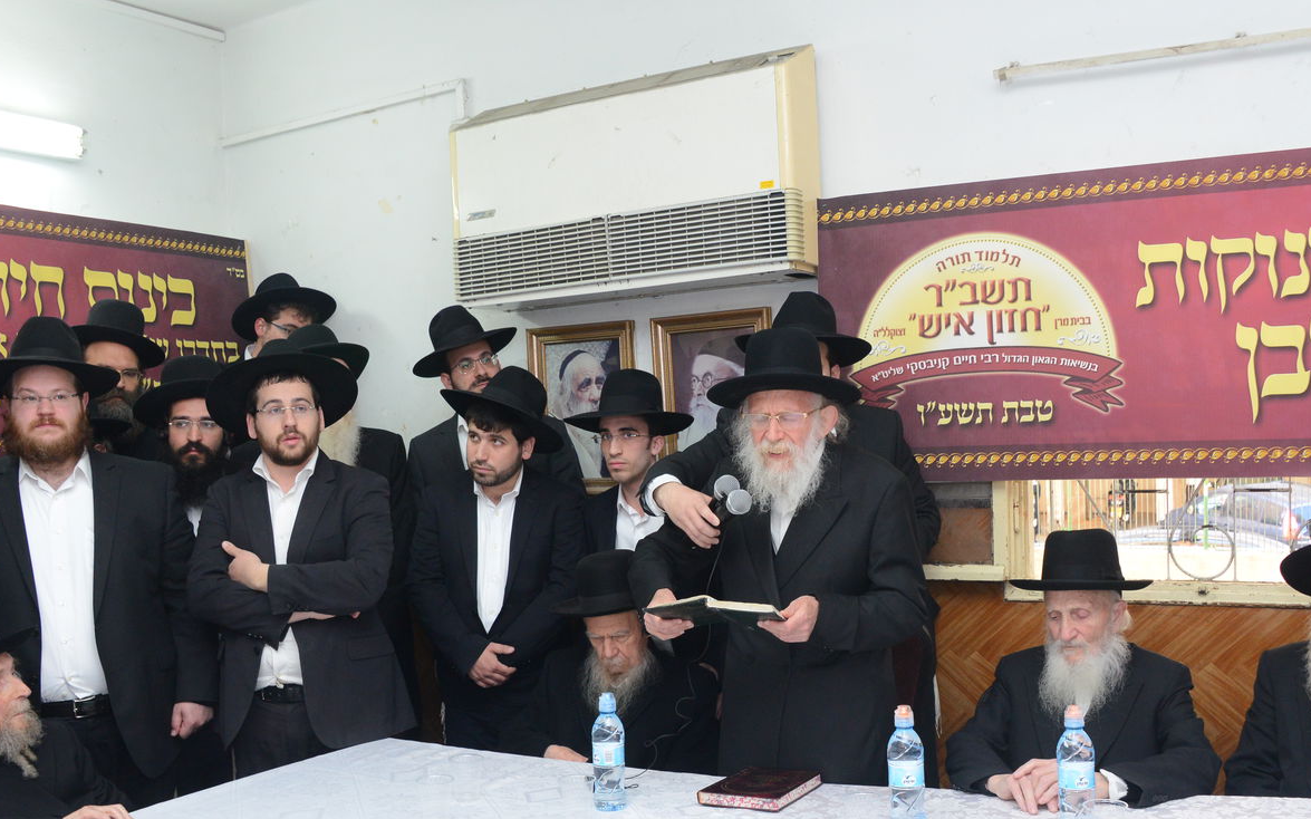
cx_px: 713
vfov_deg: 37.0
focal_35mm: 34
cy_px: 519
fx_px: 1215
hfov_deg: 56.6
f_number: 6.3
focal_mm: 28
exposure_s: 1/100
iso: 2500
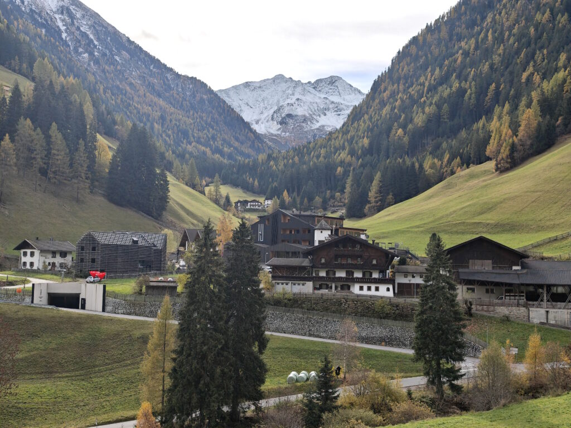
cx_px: 286
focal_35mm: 46
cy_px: 214
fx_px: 759
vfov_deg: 31.5
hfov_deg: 41.2
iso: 50
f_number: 2
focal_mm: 8.72
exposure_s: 1/2969
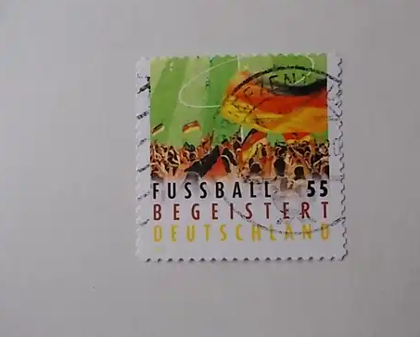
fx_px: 348
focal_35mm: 28
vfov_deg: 51.6
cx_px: 223
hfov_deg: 62.1
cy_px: 164
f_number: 3.2
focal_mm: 4.6
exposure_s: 1/25
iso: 160
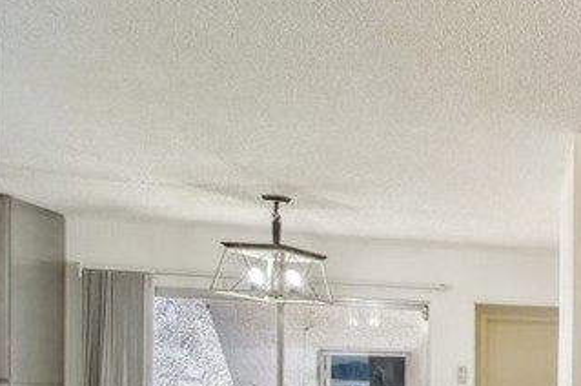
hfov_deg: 26.5
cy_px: 406
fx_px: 725
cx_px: 925
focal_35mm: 45
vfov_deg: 27.7
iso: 320
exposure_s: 1/18
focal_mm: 9
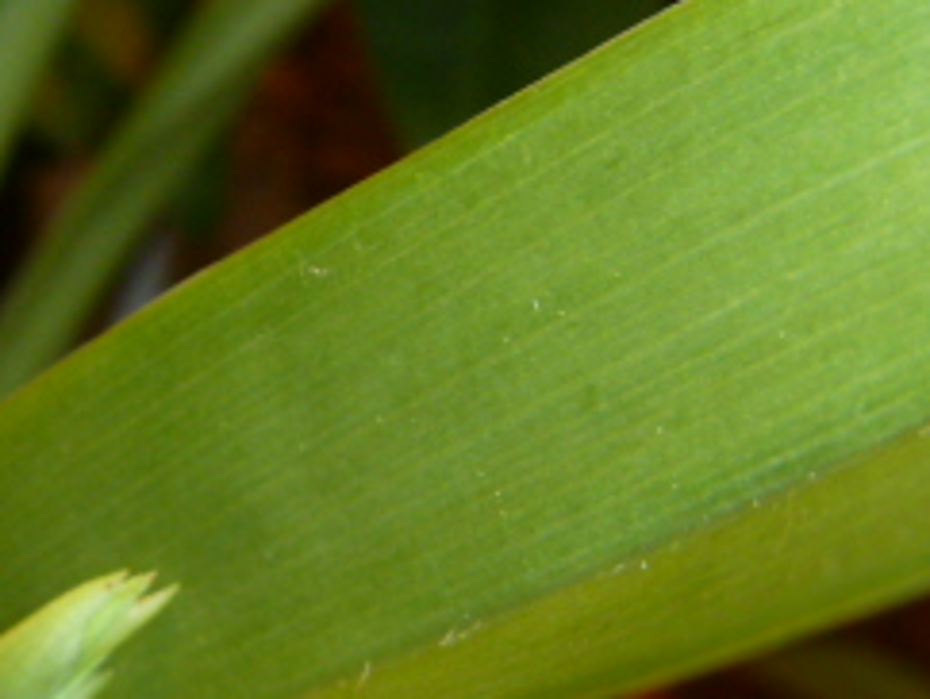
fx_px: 1775
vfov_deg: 22.2
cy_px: 242
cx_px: 165
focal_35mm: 66
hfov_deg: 28.6
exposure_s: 1/60
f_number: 3.3
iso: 200
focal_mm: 4.1
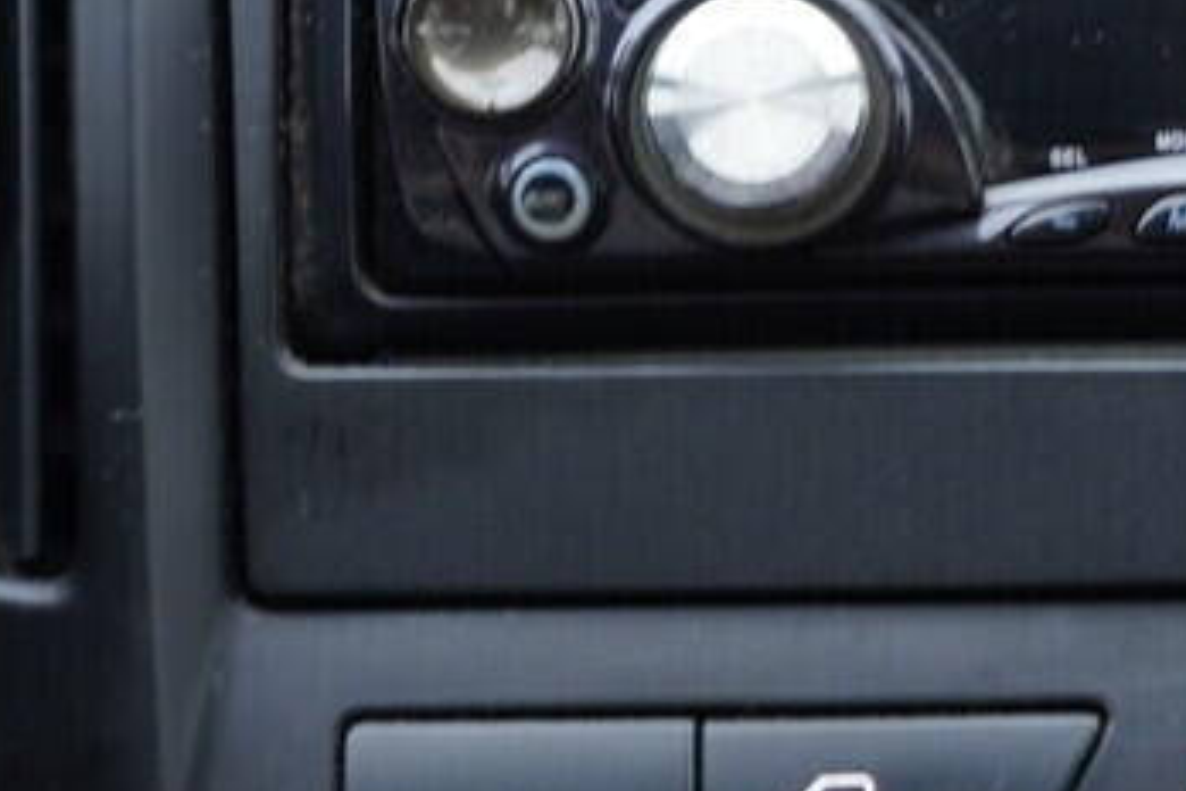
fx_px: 4908
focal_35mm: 149
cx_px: 1234
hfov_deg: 13.6
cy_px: 235
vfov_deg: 9.2
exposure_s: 1/40
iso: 200
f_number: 2.8
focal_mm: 24
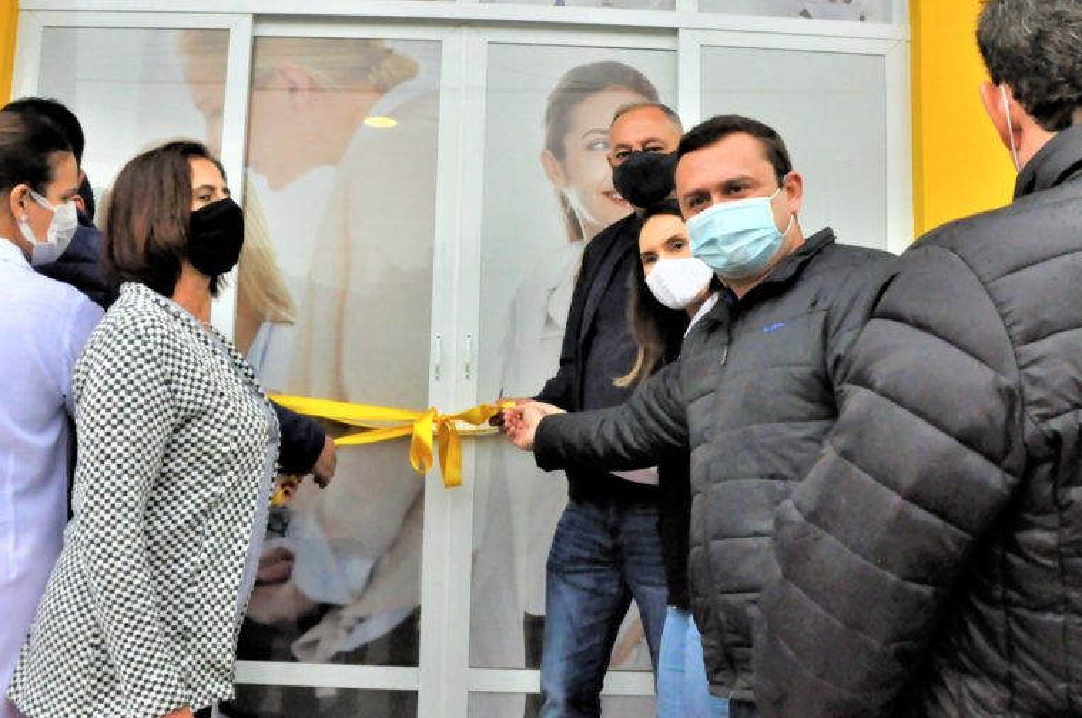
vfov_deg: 16.8
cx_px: 500
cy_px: 313
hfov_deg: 25.1
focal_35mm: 81
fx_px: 2431
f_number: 14
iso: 2500
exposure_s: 1/800
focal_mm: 40
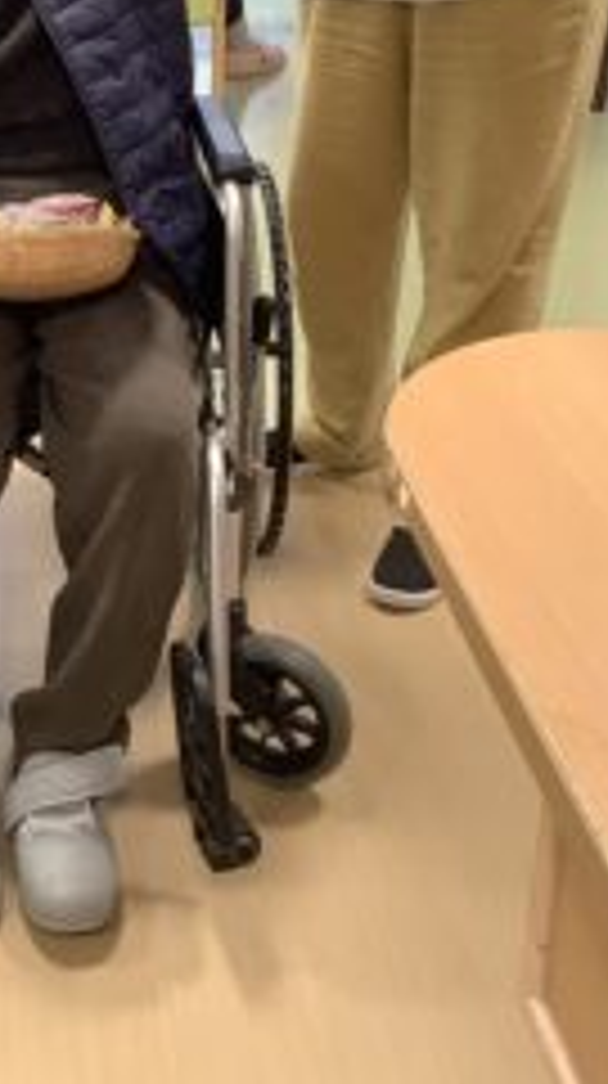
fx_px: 1754
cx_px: 45
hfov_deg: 19.3
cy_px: 160
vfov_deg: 33.0
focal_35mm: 61
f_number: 2.4
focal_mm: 3.3
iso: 125
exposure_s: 1/60
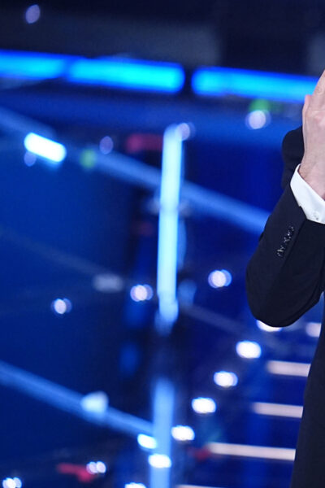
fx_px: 10832
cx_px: 462
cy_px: 234
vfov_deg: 2.6
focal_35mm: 800
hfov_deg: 1.7
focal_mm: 400
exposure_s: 1/400
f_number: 2.8
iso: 3200
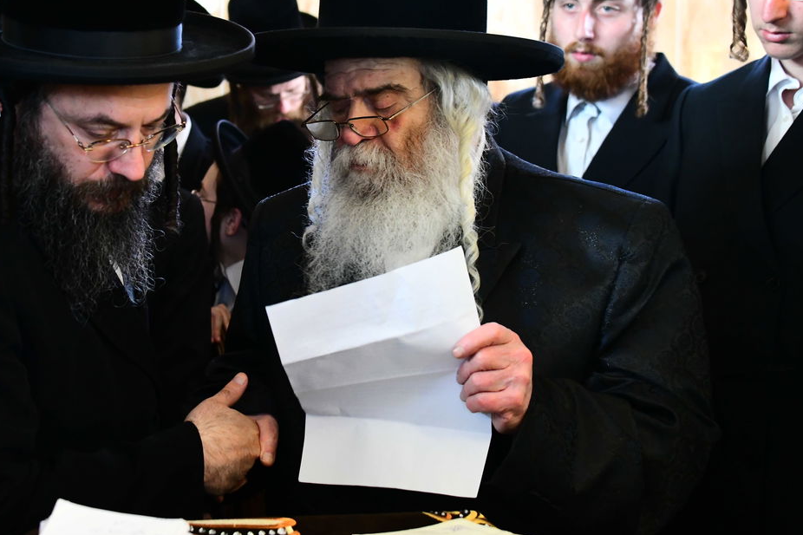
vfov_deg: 19.9
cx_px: 291
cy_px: 172
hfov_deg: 29.5
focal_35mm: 68
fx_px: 1516
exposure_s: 1/80
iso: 3200
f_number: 4.5
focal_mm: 45
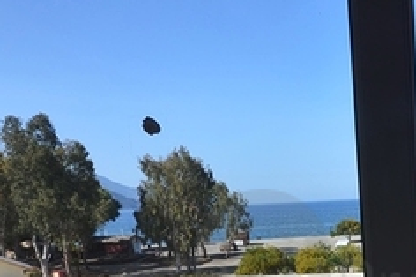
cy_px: 273
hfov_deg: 38.3
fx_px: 531
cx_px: 410
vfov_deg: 27.6
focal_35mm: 46
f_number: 10
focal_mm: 10
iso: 220
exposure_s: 1/250
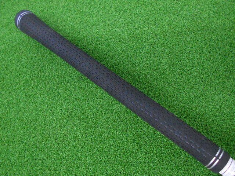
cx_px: 118
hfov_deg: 67.3
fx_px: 177
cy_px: 88
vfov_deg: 53.1
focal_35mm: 26
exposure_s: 1/60
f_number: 3.2
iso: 800
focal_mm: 4.6
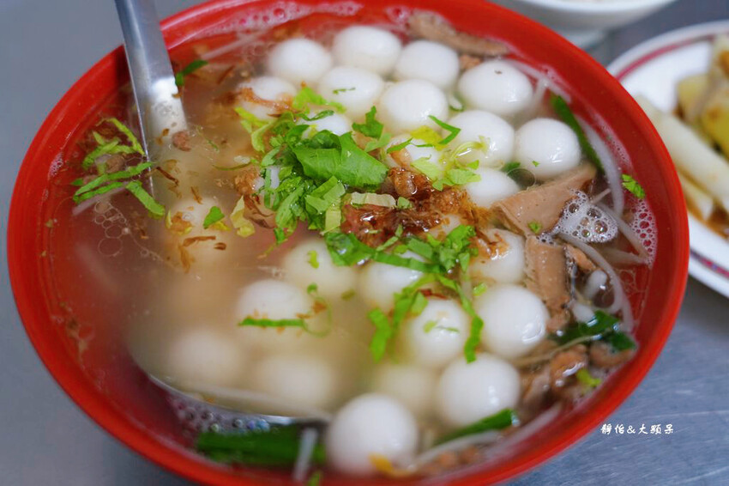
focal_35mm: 47
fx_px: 951
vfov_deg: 28.6
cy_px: 243
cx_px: 364
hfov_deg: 41.9
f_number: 4
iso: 1250
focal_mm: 47
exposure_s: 1/50
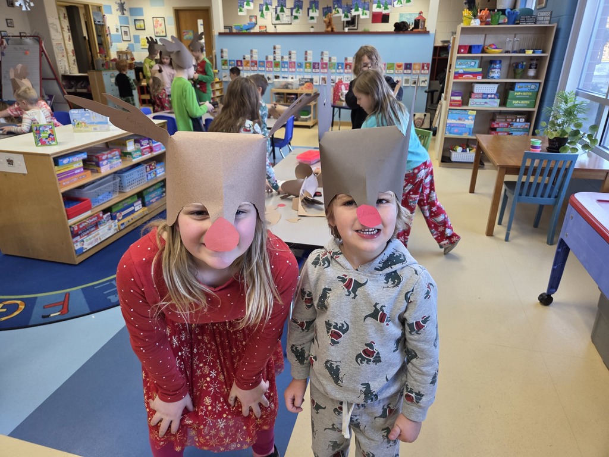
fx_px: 405
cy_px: 228
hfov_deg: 73.9
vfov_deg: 58.9
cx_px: 304
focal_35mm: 23
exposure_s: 1/120
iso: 320
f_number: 1.8
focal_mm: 5.4
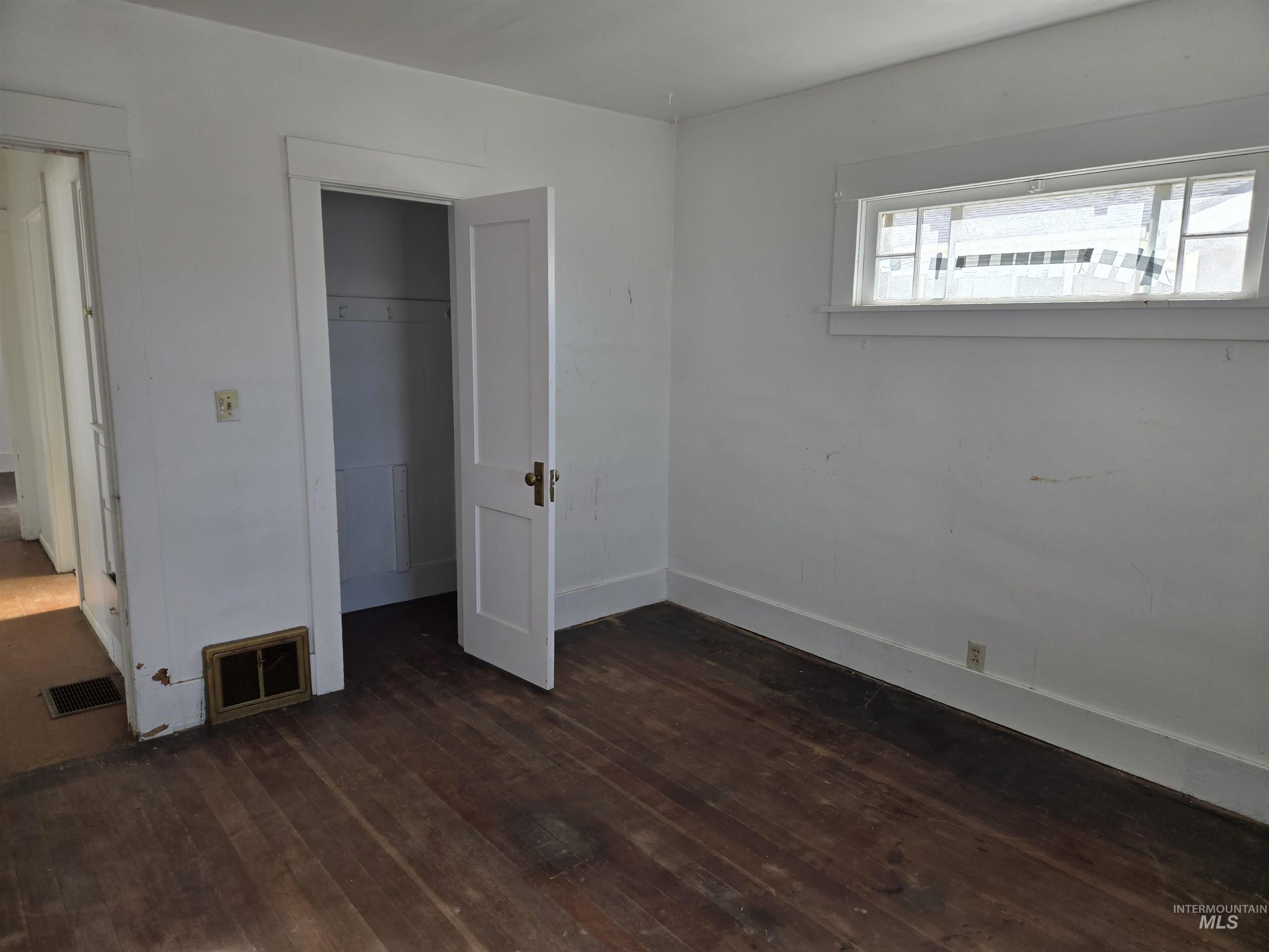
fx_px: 843
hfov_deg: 73.9
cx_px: 634
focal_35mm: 23
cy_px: 476
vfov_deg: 58.9
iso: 50
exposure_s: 1/180
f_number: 1.8
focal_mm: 5.4
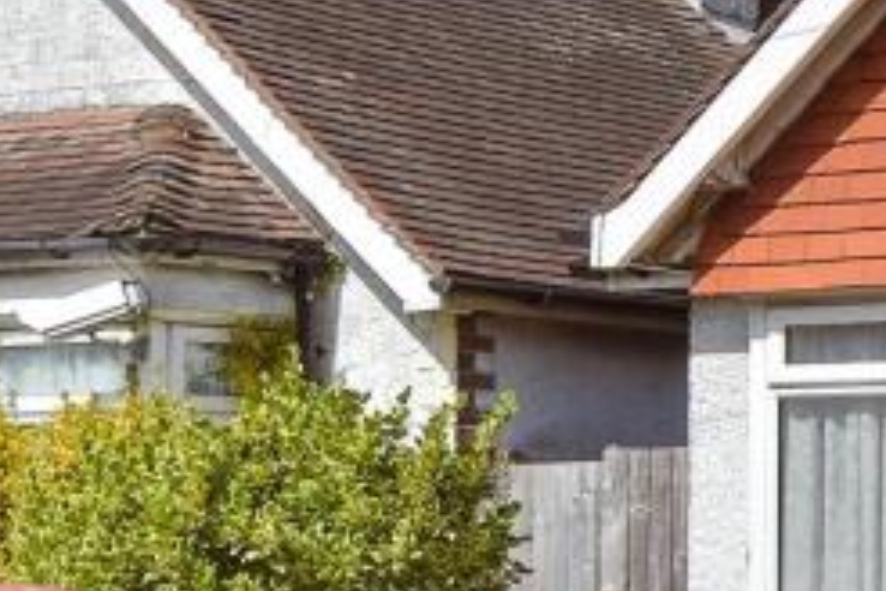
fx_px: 3076
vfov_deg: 11.0
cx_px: 1523
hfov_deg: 14.6
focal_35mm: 125
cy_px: 315
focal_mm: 20
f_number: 8
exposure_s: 1/2500
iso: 500
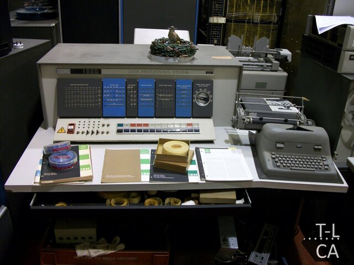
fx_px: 327
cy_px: 132
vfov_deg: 44.2
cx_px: 177
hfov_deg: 56.8
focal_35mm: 32
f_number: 2.9
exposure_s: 1/25
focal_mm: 5.7
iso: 160
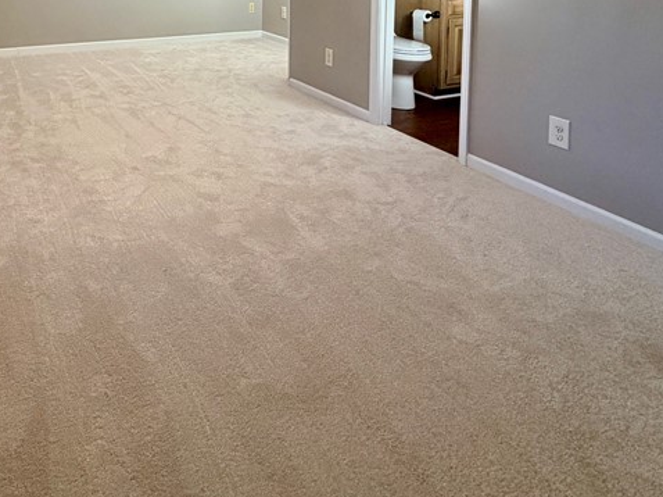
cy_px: -26
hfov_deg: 56.0
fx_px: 574
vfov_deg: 39.7
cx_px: 139
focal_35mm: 30
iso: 200
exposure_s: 1/120
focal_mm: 2.22
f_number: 2.2
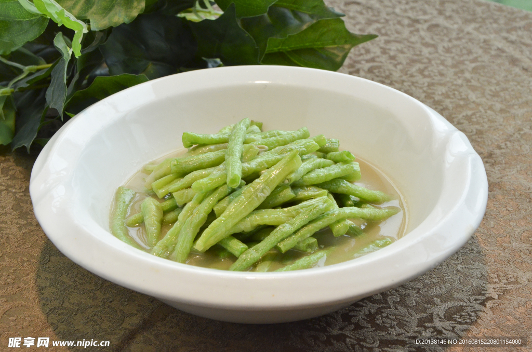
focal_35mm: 78
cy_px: 176
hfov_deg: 26.0
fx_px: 1150
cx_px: 266
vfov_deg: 17.4
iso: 1600
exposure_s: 1/640
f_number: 13
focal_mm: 52
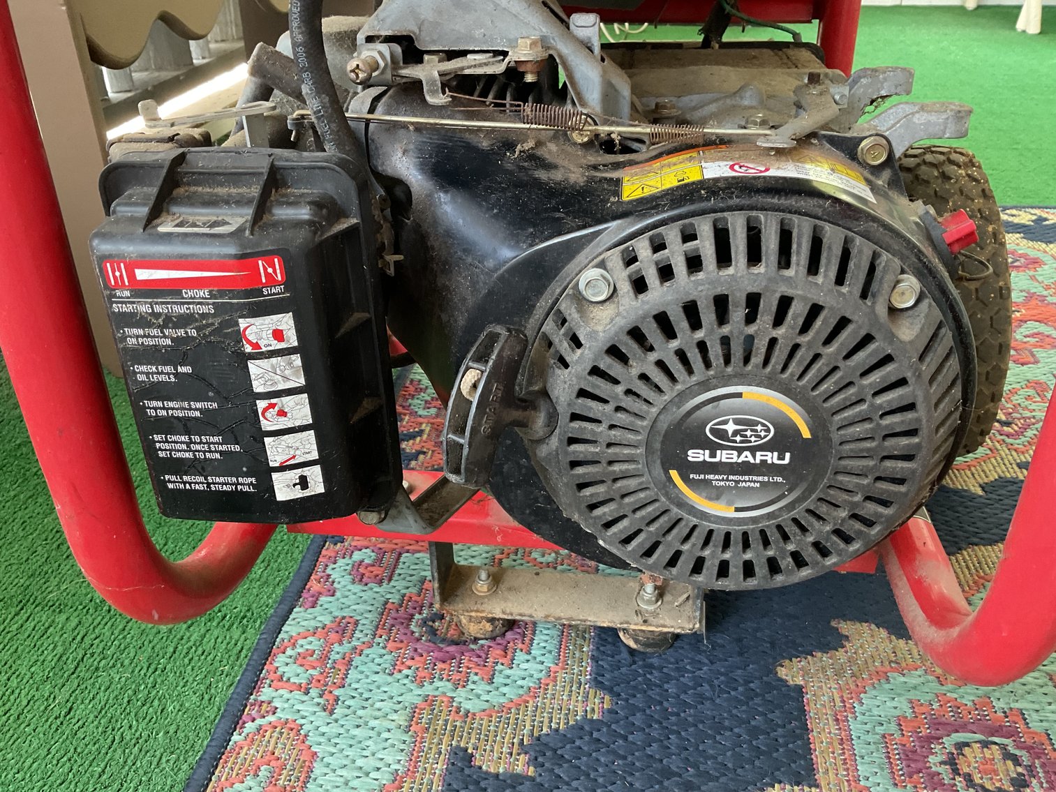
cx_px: 528
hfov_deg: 61.7
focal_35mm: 29
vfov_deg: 48.2
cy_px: 396
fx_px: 885
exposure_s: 1/60
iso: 160
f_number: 1.8
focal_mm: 3
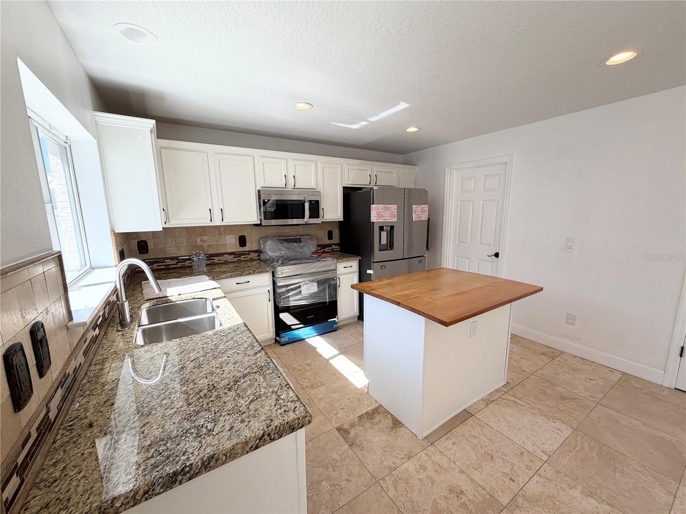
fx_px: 277
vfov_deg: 85.7
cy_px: 257
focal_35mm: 14
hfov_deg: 102.1
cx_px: 343
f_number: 2.2
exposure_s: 1/221
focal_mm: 2.22
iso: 50
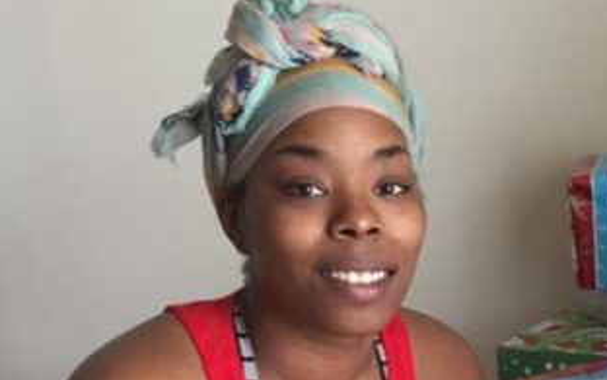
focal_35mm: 101
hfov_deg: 19.8
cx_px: 650
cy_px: 651
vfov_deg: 12.1
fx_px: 1671
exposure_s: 1/30
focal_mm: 4.15
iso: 160
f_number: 2.2
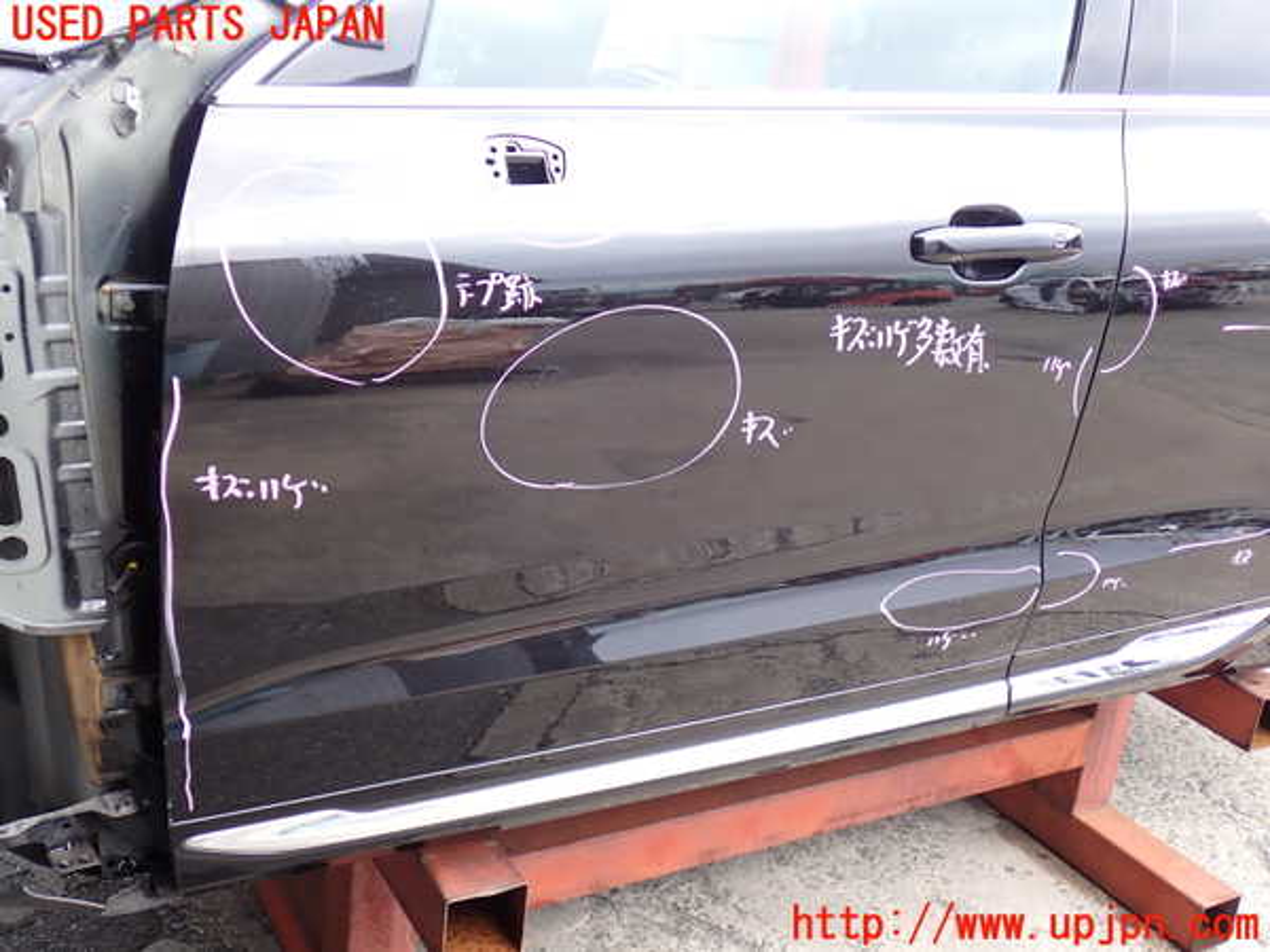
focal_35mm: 38
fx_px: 1394
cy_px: 476
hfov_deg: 49.0
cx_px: 635
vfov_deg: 37.7
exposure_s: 1/80
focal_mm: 6.83
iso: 125
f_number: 2.7
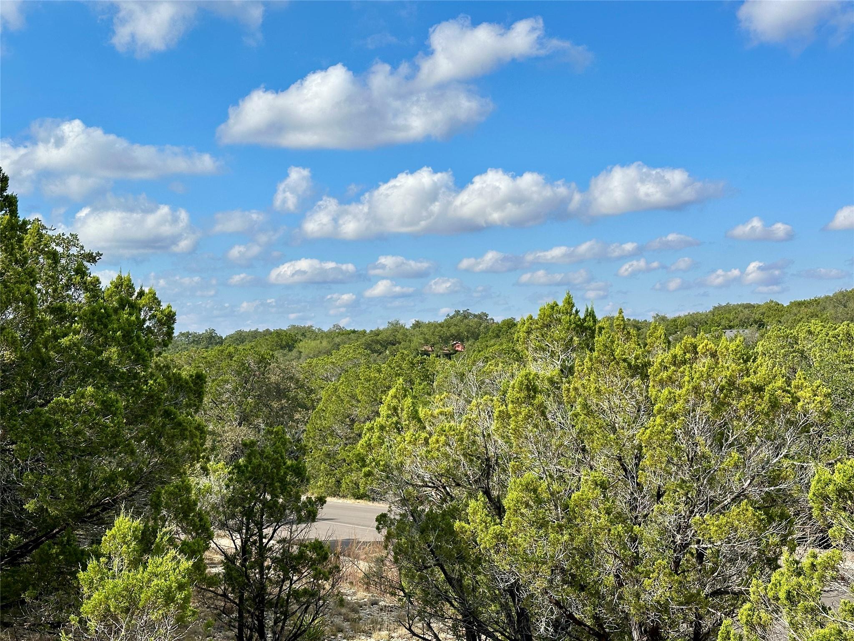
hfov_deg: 39.7
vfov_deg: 30.3
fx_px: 1184
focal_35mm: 48
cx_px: 427
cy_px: 320
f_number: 1.78
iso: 64
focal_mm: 6.86
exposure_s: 1/5000
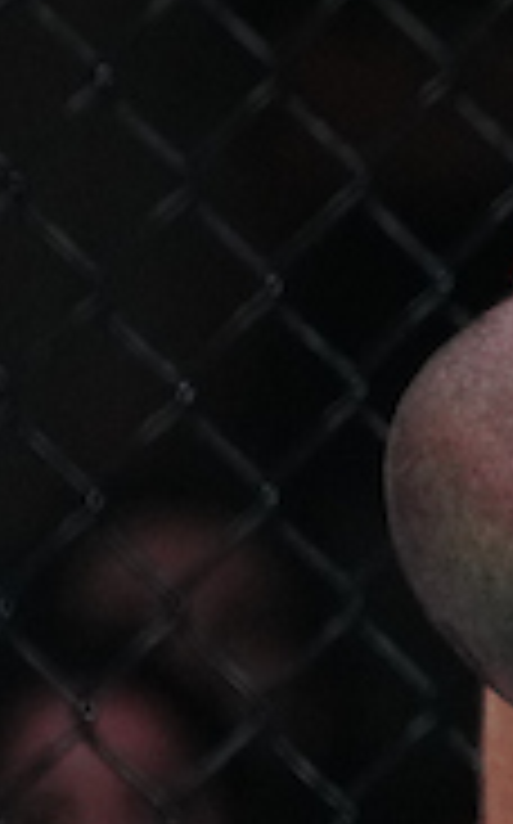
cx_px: 2304
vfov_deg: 2.0
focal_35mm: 1049
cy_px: 72
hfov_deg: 1.2
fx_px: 23521
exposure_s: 1/1600
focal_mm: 157
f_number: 2.8
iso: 2500
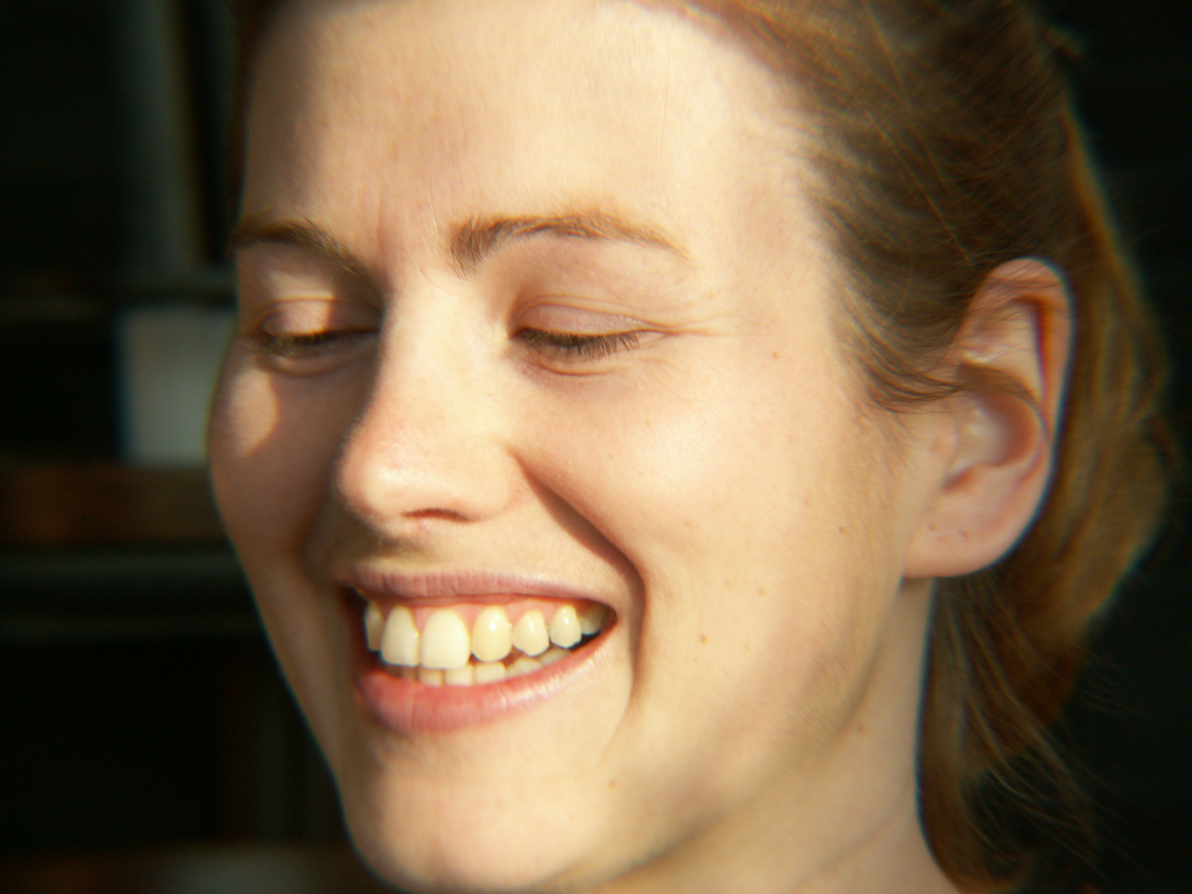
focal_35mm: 143
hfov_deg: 13.8
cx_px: 596
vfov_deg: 10.4
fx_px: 4924
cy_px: 447
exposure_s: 1/60
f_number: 5
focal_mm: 23.39
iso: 50
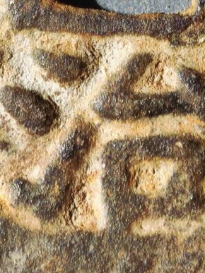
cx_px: 114
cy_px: -128
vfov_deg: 4.8
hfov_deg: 3.6
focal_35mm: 414
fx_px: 3271
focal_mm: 9
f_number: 2
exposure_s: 1/100
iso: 160
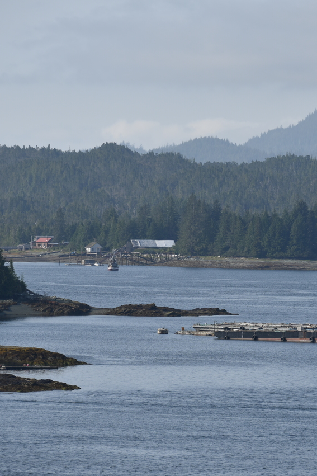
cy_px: 238
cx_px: 200
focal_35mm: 286
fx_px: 3779
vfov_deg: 7.2
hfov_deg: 4.8
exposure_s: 1/400
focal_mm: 190
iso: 100
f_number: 6.3
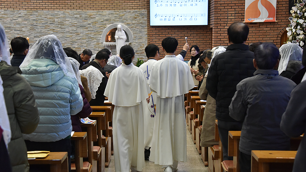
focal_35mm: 66
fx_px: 536
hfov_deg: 31.9
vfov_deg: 18.3
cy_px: 83
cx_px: 152
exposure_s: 1/125
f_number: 5
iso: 3200
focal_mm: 62
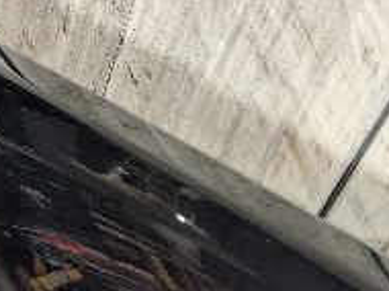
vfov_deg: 15.1
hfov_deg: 21.5
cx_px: 266
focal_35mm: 91
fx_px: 1021
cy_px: 422
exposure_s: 1/120
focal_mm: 4.38
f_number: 1.73
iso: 194
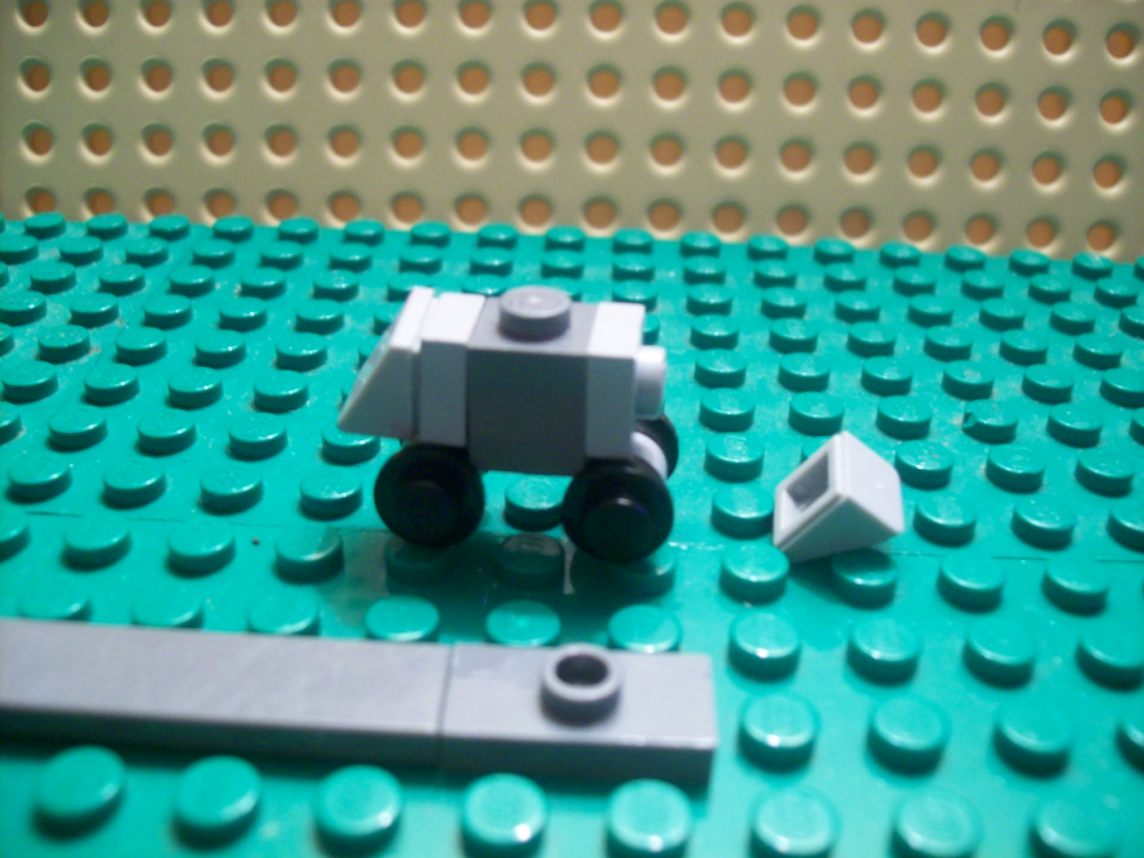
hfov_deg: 51.4
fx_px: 1190
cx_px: 572
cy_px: 429
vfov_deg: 39.7
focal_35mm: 36
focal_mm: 6
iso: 160
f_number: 2.7
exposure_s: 1/8.41
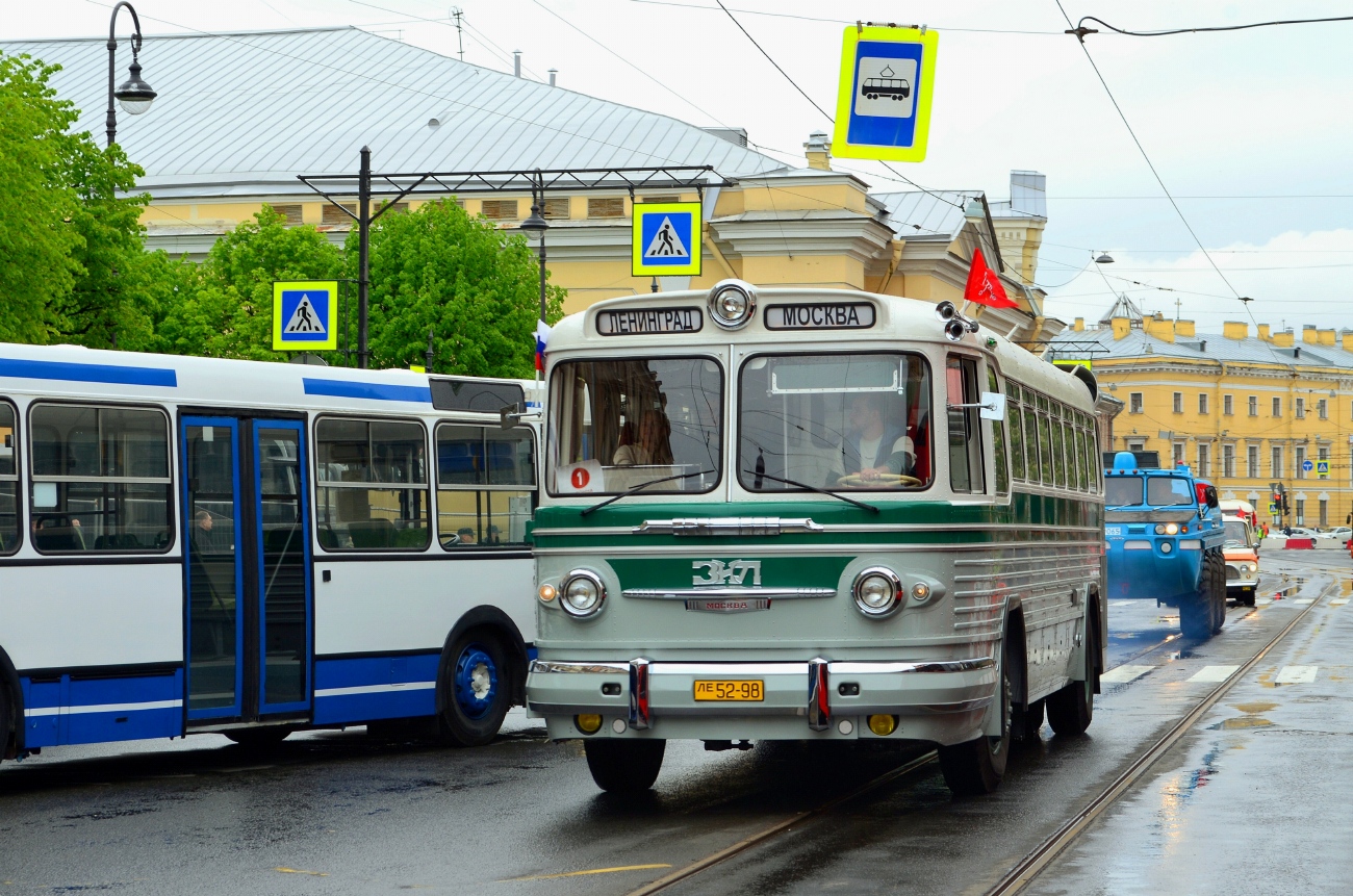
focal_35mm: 82
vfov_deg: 16.5
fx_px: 3094
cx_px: 676
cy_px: 448
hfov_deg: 24.7
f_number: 11
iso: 200
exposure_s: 1/125
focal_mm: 55
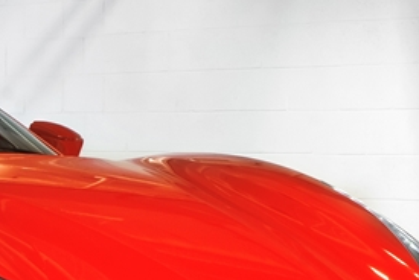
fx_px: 2924
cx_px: -417
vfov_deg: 5.5
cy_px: -45
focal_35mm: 251
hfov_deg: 7.8
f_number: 20
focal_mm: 36
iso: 100
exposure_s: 10
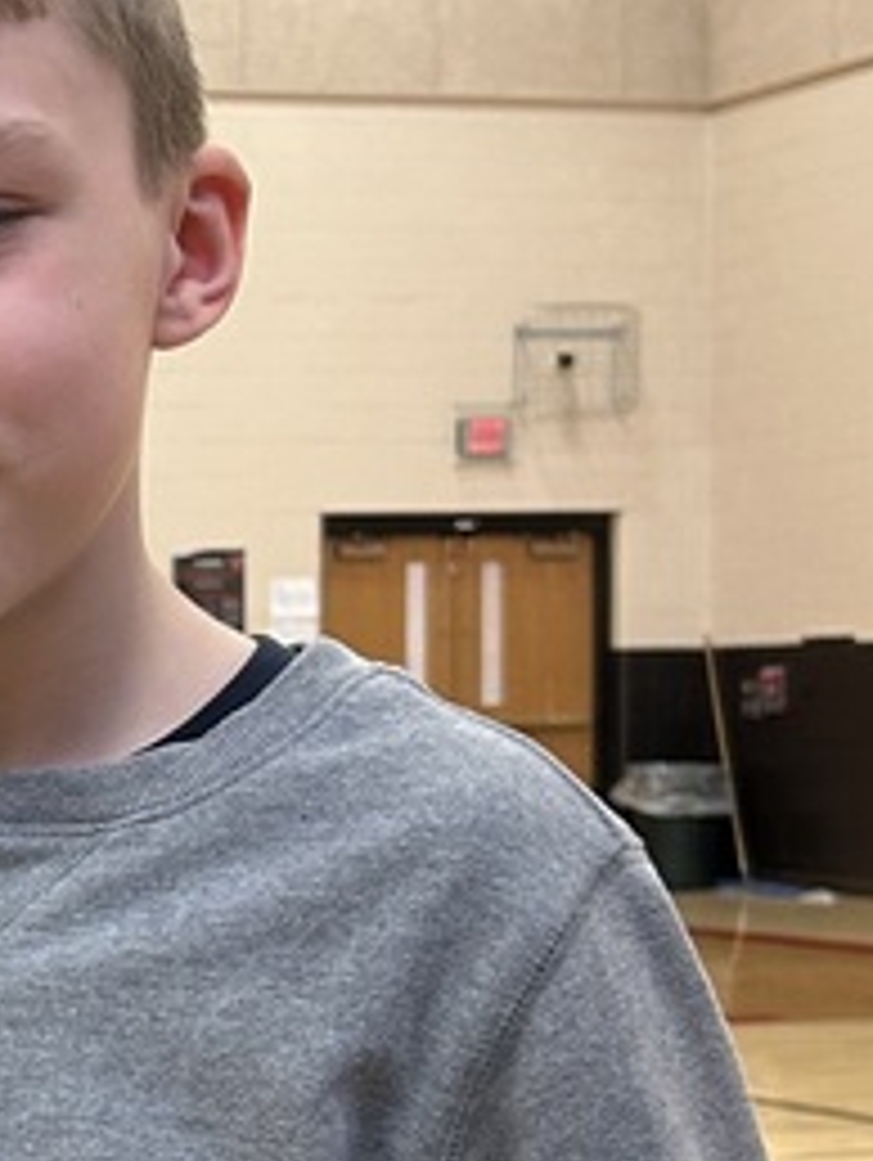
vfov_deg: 18.9
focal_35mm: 103
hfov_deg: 13.5
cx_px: -477
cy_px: 886
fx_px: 3458
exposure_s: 1/60
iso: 125
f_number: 1.5
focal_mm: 5.7
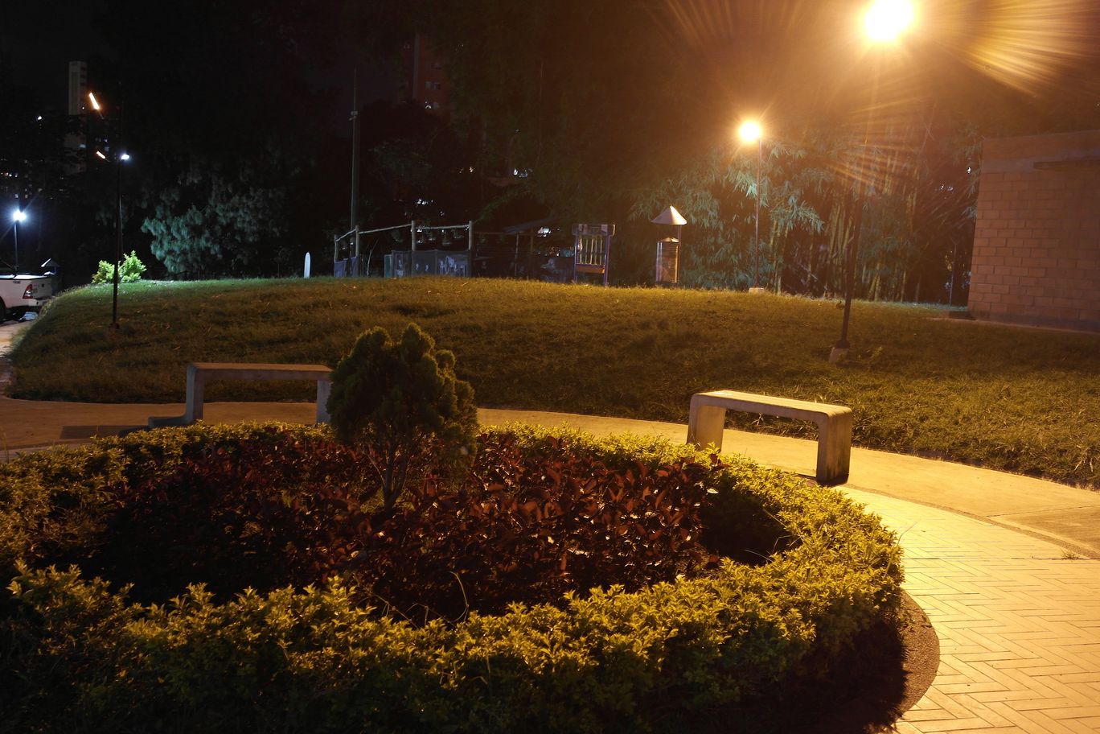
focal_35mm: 36
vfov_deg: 36.9
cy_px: 367
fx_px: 1100
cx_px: 550
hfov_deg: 53.1
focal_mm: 24
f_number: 3.5
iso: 400
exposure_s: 1/1.25
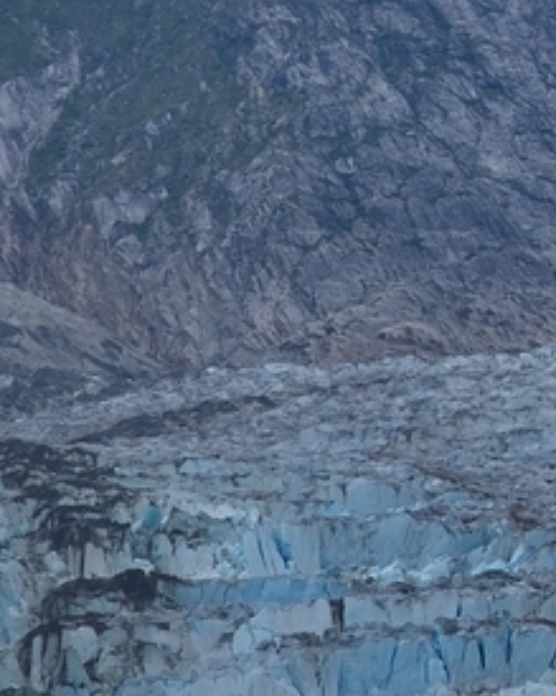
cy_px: 107
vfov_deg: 3.7
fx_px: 10825
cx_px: 965
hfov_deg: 2.9
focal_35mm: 526
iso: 100
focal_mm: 120
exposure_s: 1/250
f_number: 5.6
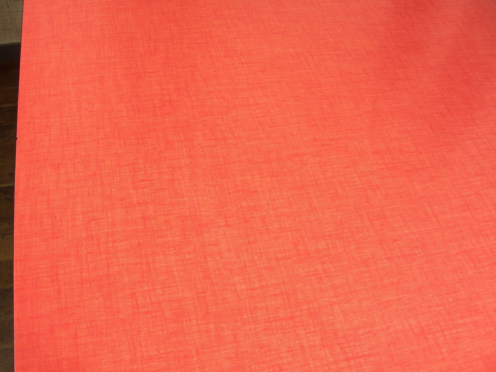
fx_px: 544
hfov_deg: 49.0
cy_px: 186
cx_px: 248
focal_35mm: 38
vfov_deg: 37.7
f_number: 3.5
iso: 200
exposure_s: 1/9
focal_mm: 6.3
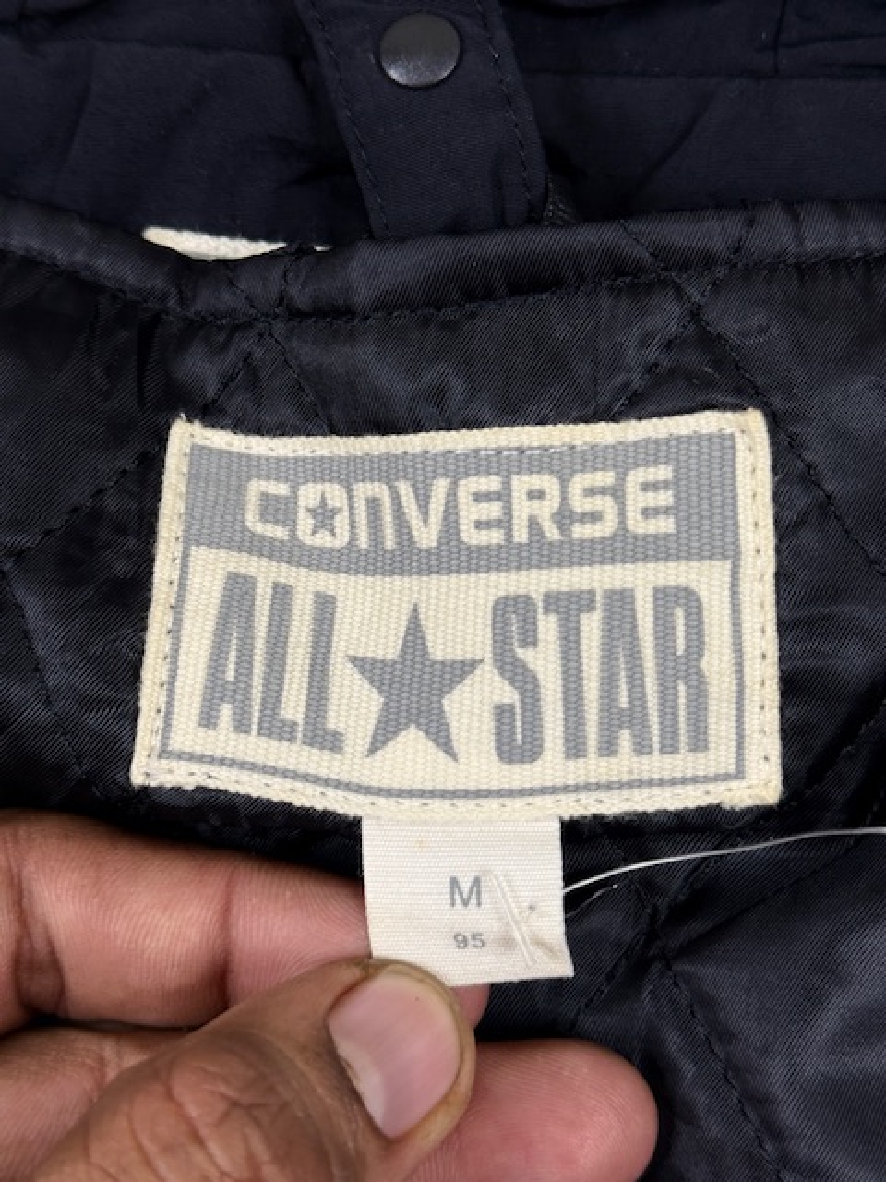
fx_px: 1638
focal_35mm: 48
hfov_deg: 30.3
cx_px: 443
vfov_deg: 39.7
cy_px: 591
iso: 80
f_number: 1.78
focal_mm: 6.76
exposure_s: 1/100
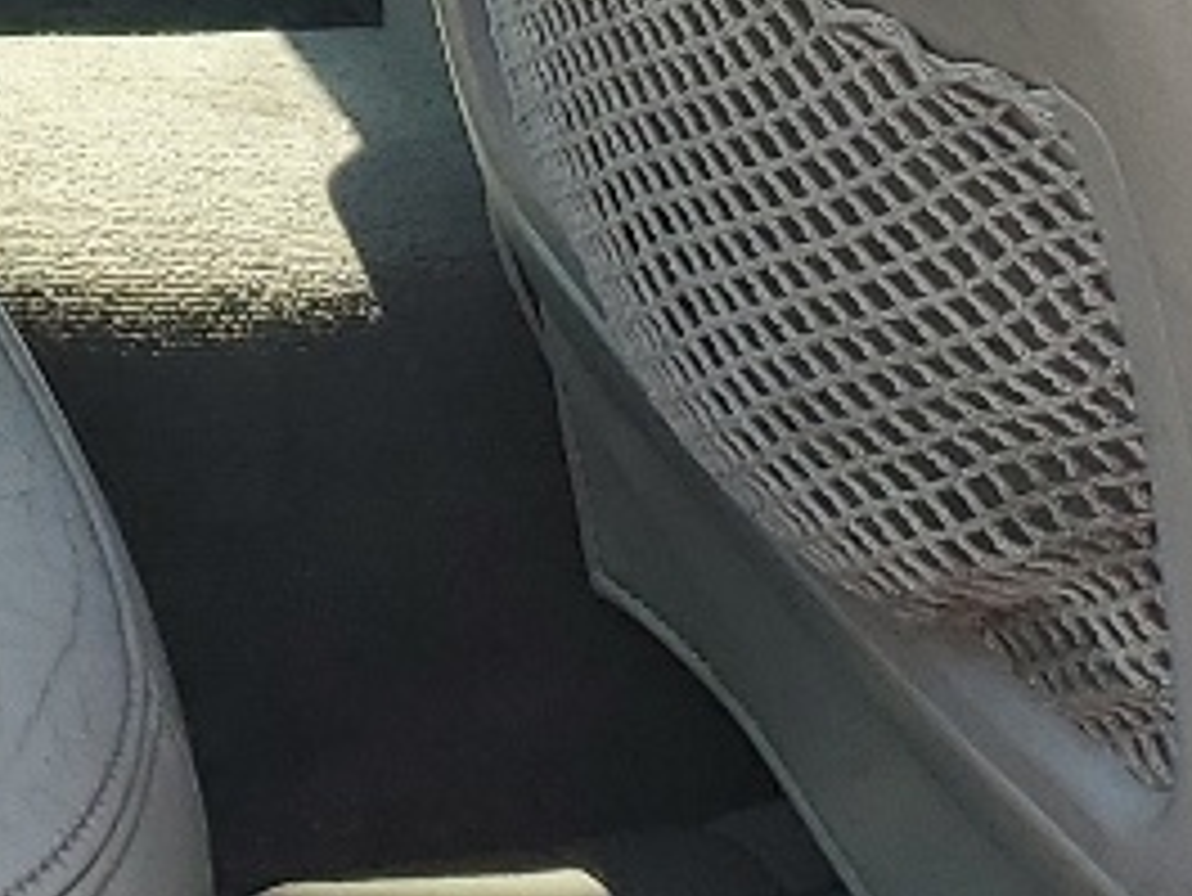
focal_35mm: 157
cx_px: -976
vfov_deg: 9.1
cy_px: -689
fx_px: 5409
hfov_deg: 11.6
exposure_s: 1/625
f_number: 1.5
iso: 50
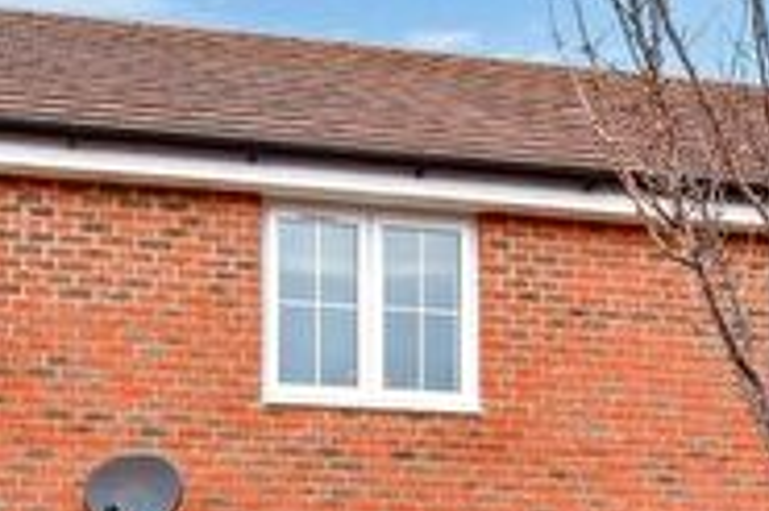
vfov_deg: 18.0
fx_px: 1537
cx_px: 316
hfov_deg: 28.0
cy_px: 609
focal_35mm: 72
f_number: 8
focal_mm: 13
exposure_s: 1/125
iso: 500
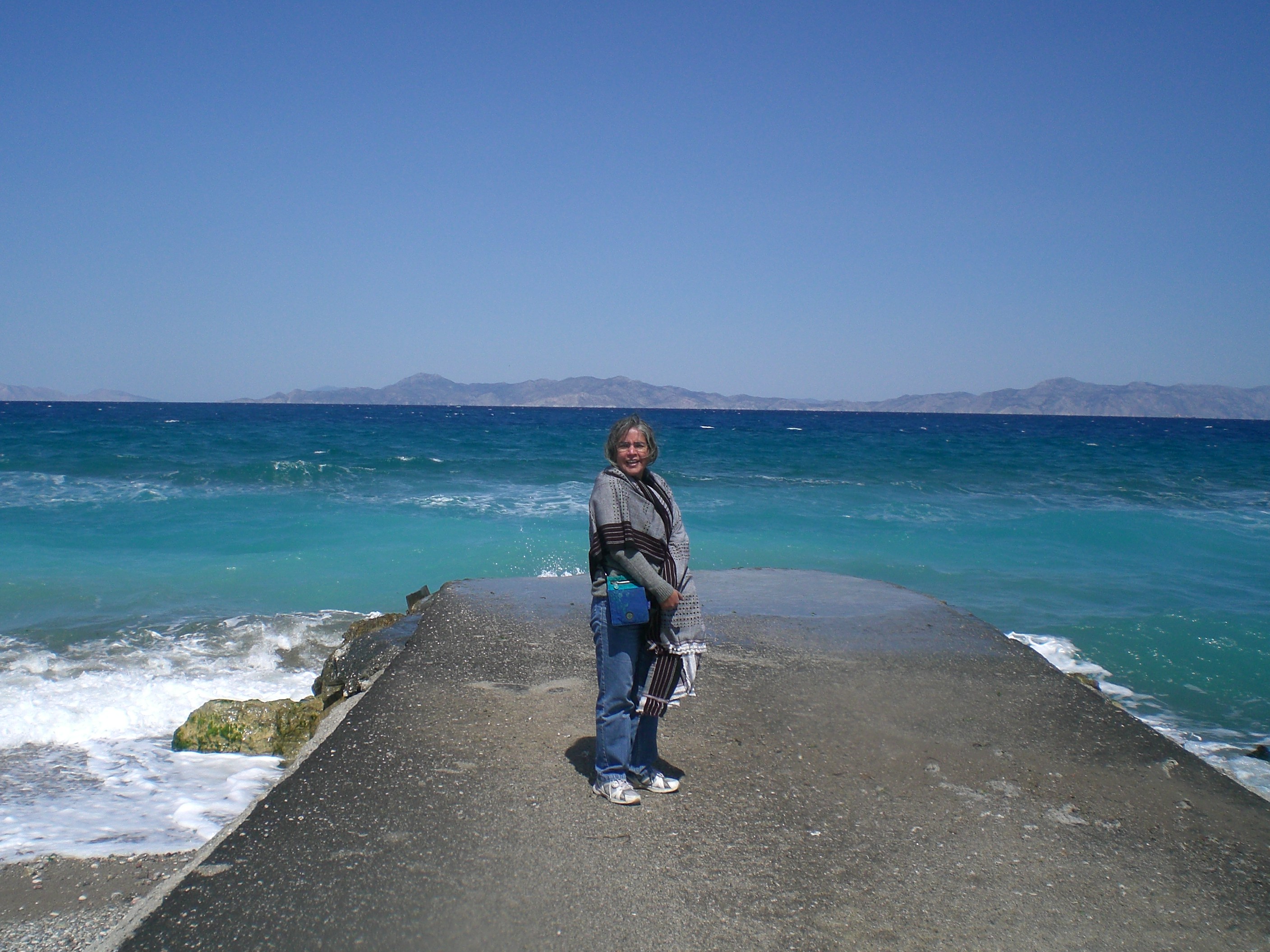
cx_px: 635
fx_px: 1394
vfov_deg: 37.7
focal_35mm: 38
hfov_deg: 49.0
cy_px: 476
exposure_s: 1/800
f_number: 4.4
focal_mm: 6.3
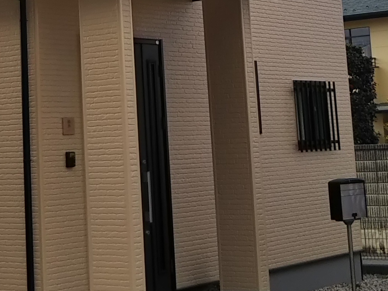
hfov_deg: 20.1
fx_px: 1087
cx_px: 90
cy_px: -62
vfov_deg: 14.7
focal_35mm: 97
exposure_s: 1/889
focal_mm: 4
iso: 20
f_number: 2.2
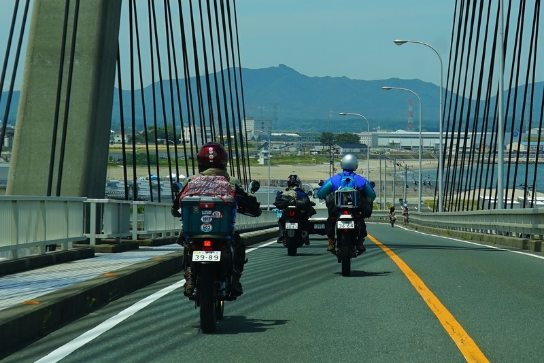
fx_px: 559
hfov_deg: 51.9
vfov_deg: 36.0
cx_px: 272
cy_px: 182
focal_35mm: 37
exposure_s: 1/250
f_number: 11
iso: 100
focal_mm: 37
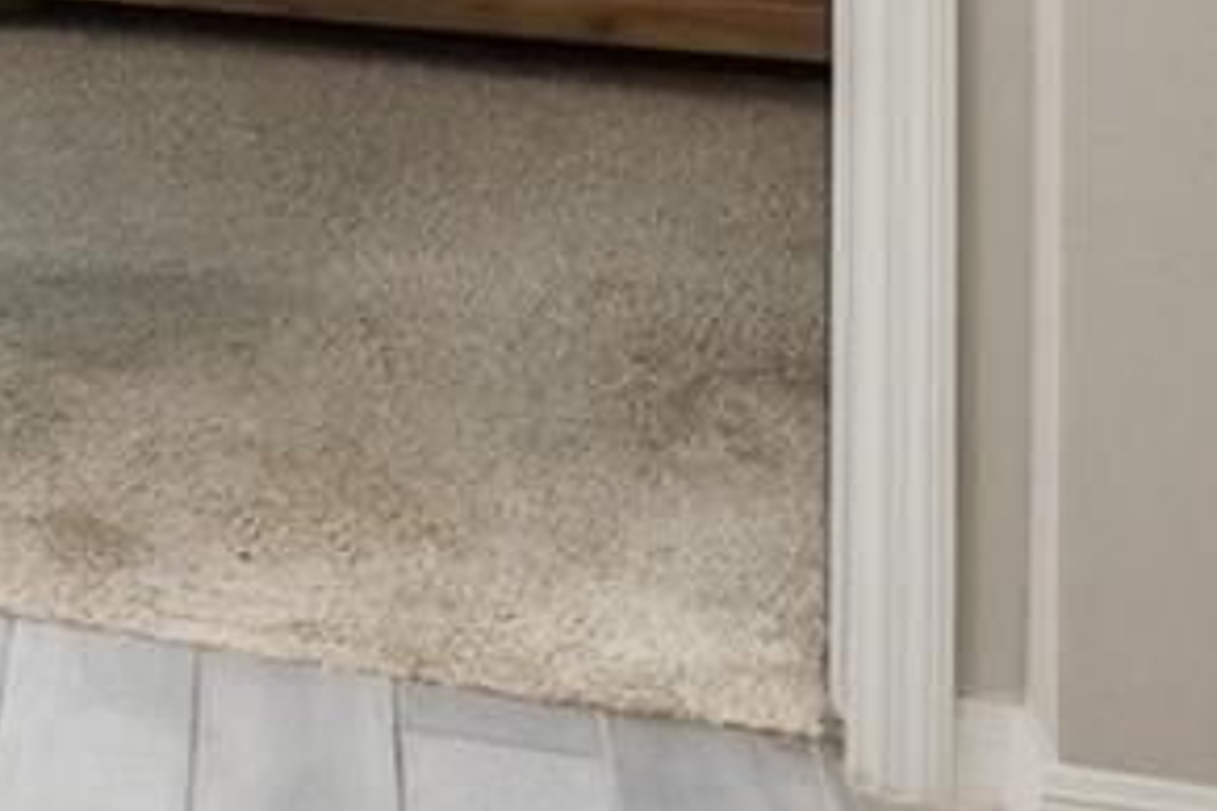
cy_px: -1066
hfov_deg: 19.6
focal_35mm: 88
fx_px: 2975
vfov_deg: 12.5
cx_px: -682
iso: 400
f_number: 8
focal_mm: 16
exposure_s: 1/20
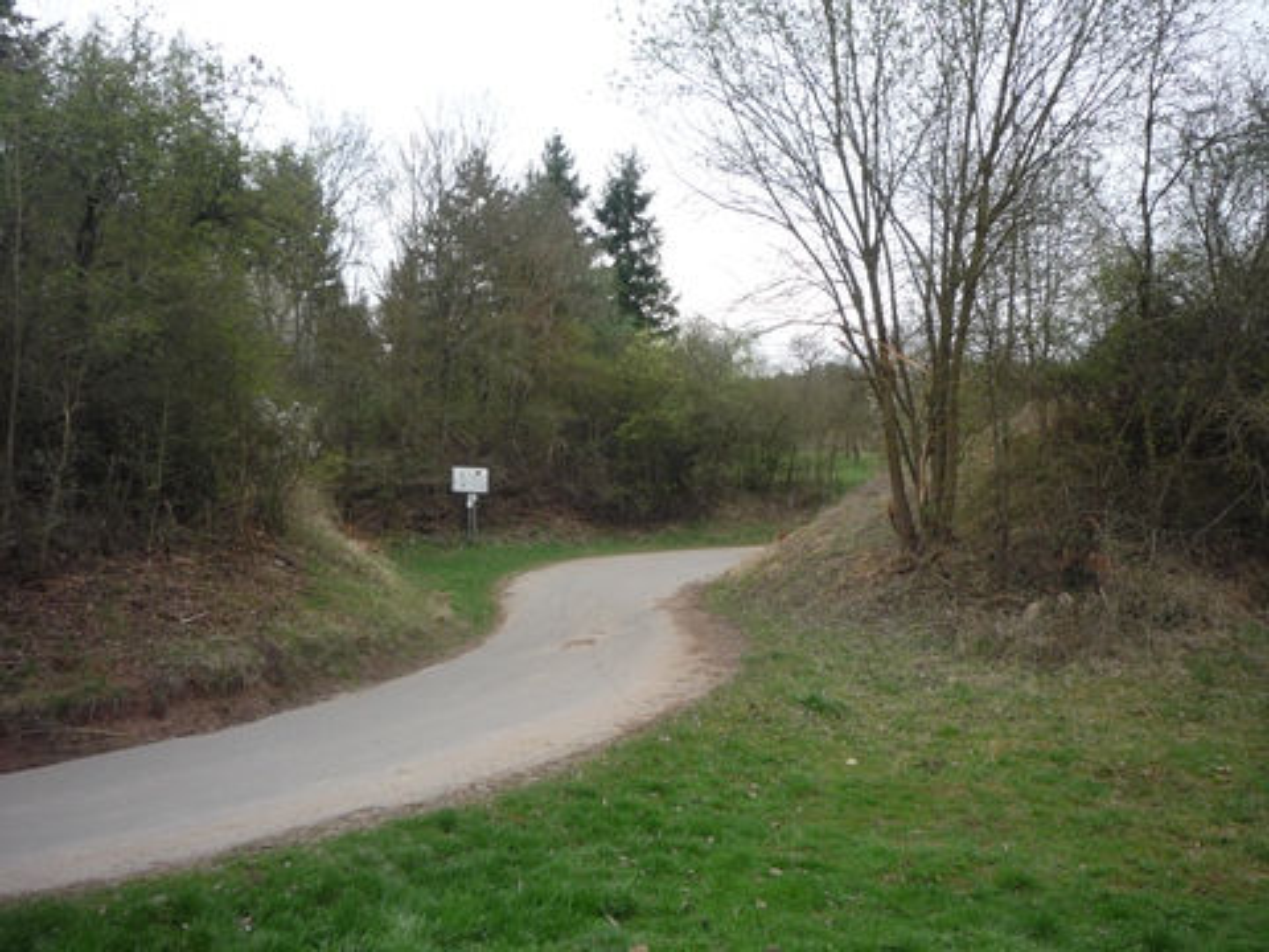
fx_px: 1173
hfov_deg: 56.8
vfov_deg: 44.2
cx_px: 634
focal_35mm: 32
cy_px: 476
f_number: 4
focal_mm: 5.2
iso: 100
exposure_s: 1/200
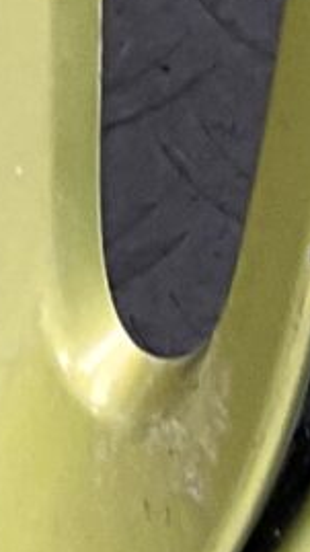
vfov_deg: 6.9
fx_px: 4406
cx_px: -359
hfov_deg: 4.0
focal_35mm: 301
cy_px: -655
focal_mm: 3
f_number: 1.8
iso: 50
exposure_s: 1/50
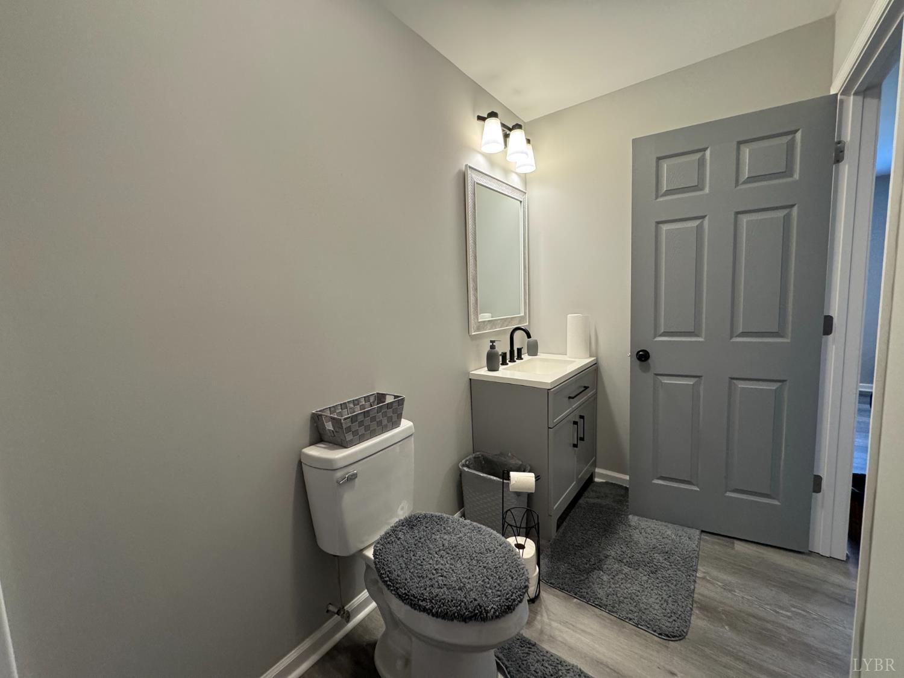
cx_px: 452
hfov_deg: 102.1
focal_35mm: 14
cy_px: 339
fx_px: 366
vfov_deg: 85.7
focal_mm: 2.22
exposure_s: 1/120
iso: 250
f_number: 2.2
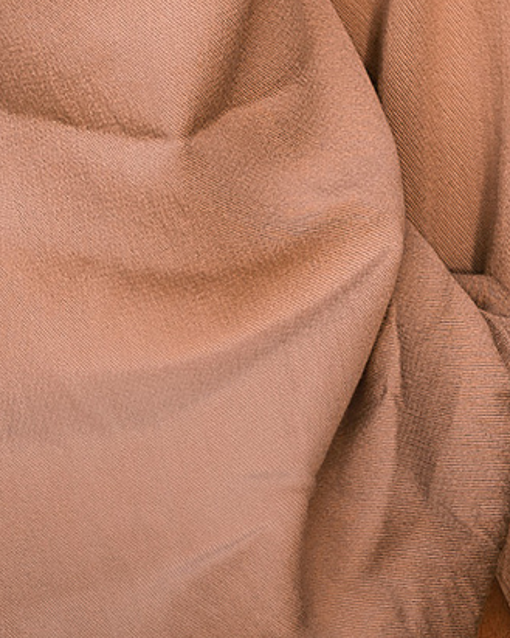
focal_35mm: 307
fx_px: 5790
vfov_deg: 5.7
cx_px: 913
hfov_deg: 5.0
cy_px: -1512
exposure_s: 1/2500
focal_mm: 35
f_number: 1.4
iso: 100
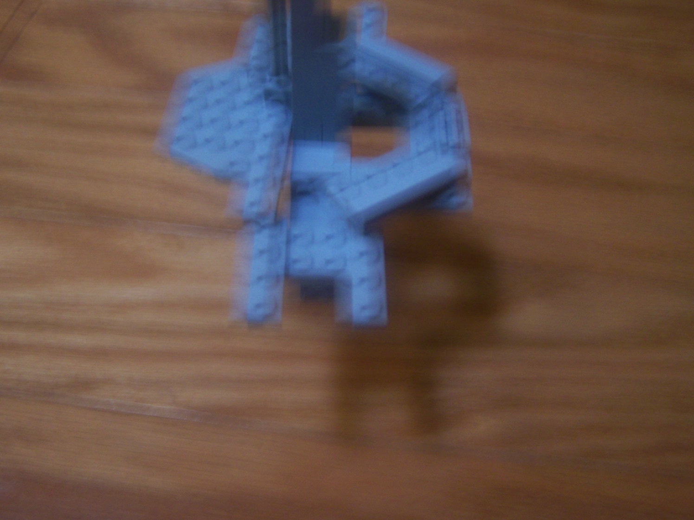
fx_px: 762
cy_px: 260
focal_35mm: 38
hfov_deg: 49.0
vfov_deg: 37.7
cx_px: 347
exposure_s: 1/8
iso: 160
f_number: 2.8
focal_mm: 6.3
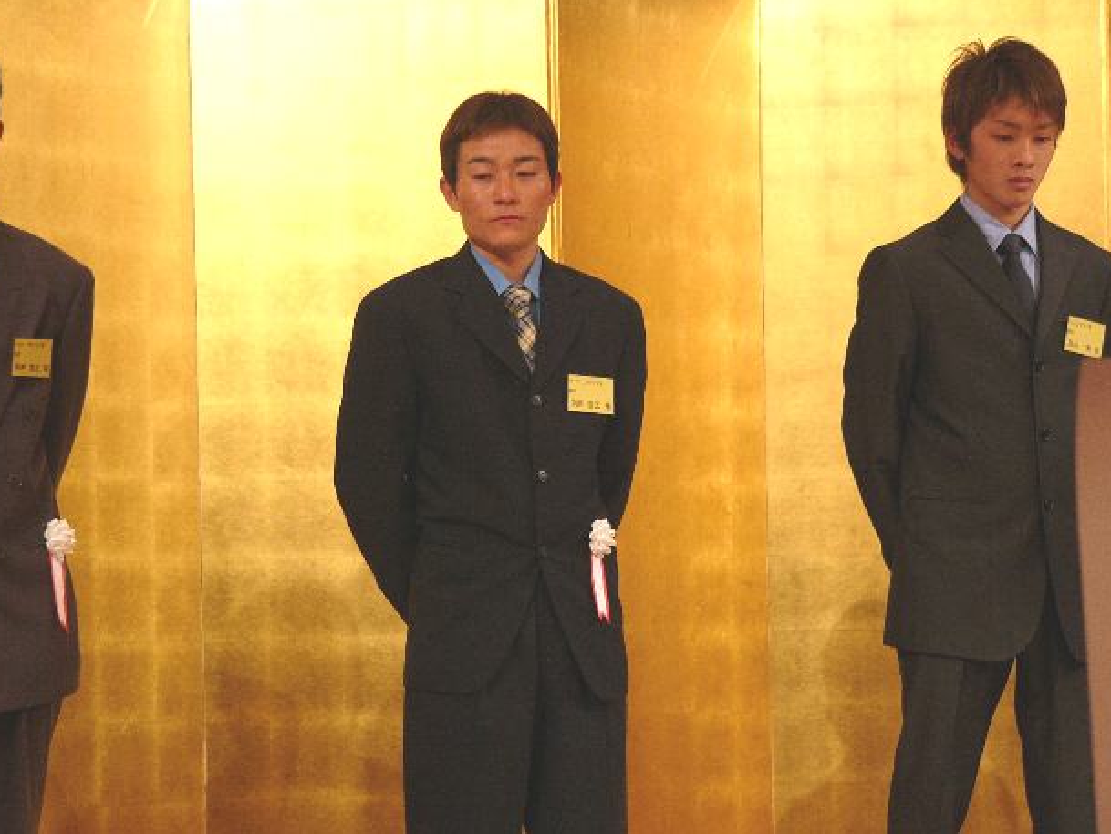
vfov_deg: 12.1
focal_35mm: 123
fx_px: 3948
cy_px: 427
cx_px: 533
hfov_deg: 16.0
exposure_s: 1/60
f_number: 2.8
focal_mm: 19.5
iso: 100
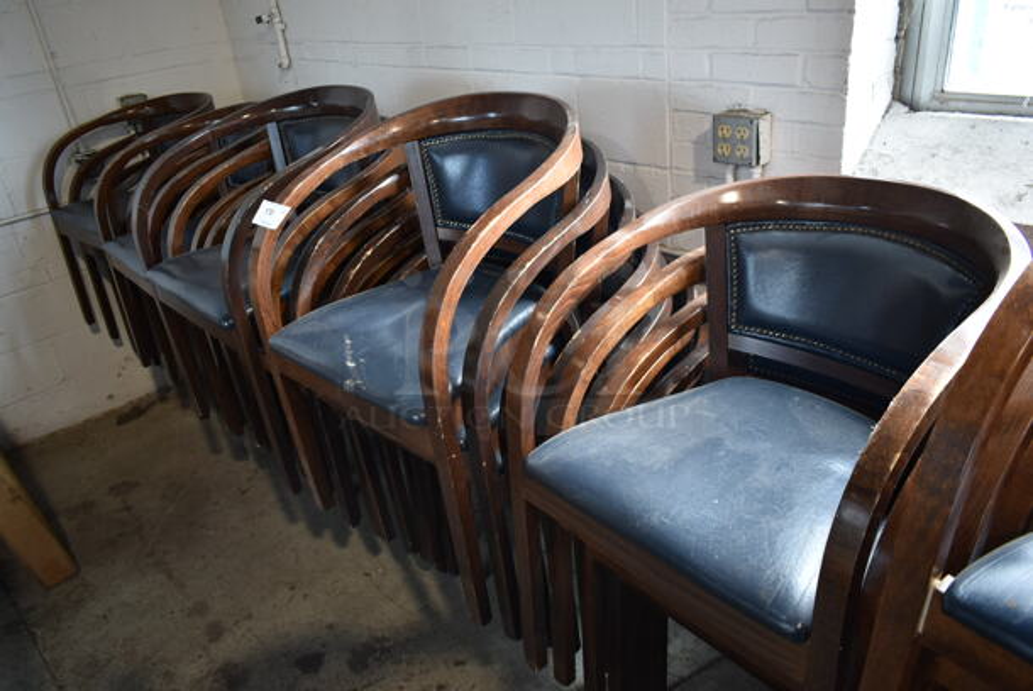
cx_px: 516
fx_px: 775
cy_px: 346
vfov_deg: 48.0
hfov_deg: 67.3
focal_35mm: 27
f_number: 3.5
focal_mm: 18
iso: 320
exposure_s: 1/30
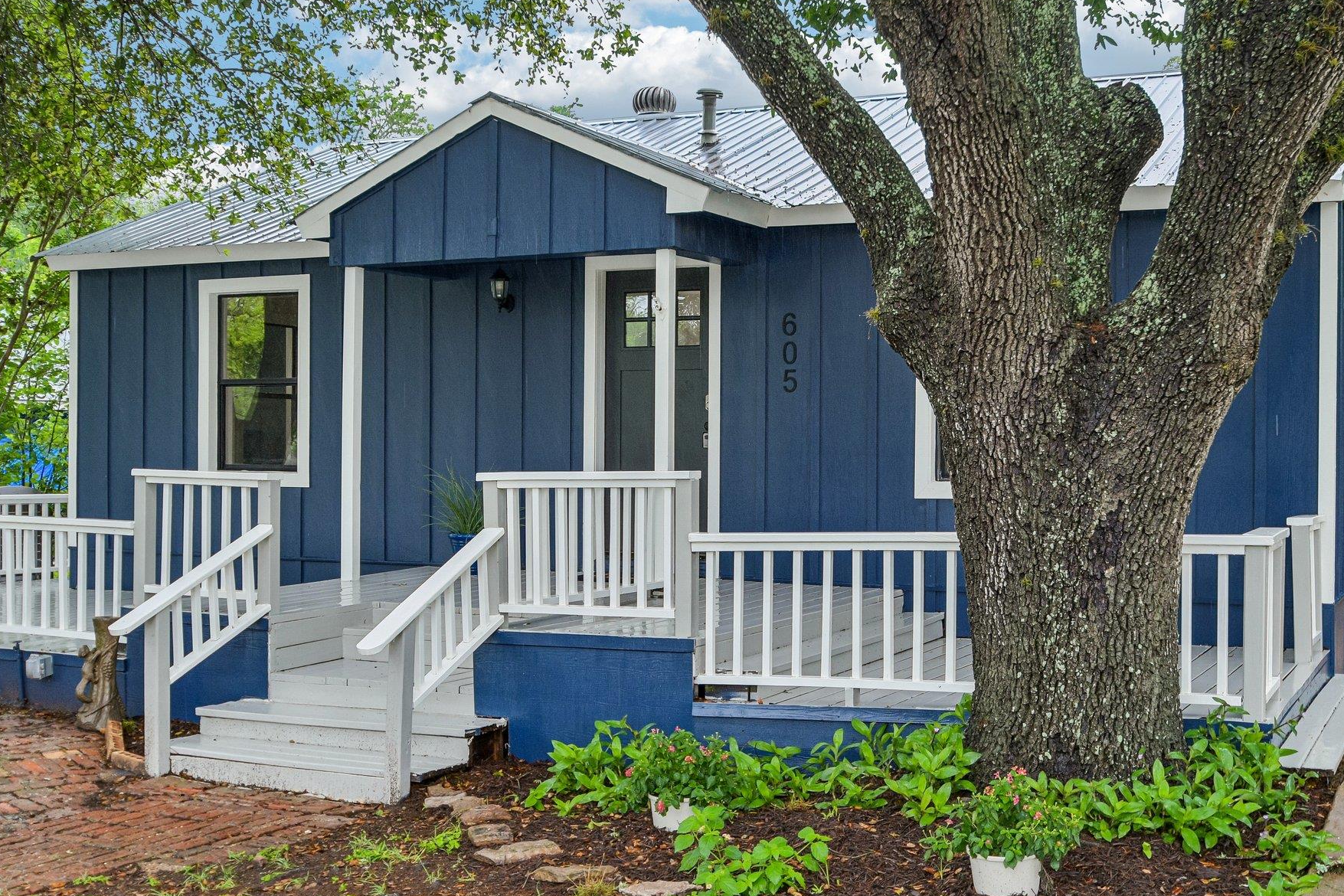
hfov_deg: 46.4
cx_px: 729
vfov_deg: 31.9
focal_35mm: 42
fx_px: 1568
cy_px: 417
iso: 400
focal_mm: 24
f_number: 8
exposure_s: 1/50
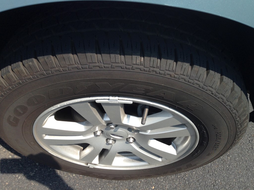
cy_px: 95
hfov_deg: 55.4
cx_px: 127
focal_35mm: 33
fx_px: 242
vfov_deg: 42.9
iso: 50
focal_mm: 4.12
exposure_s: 1/645
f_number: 2.4
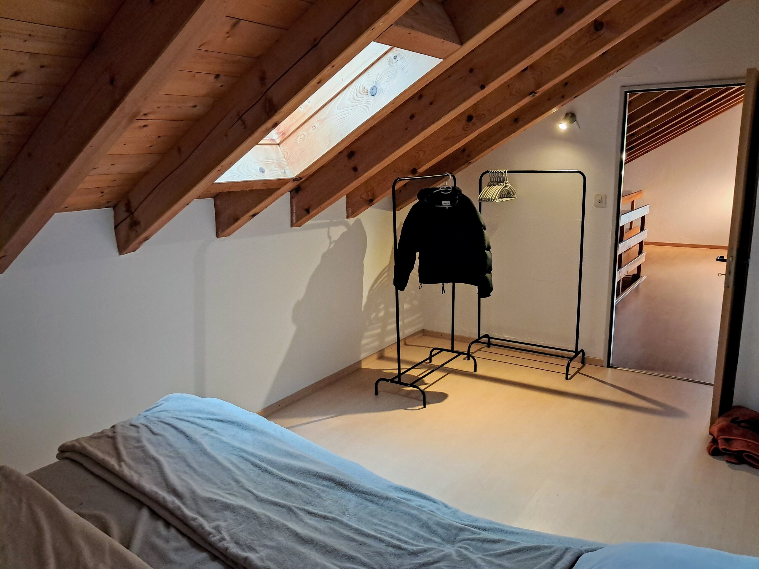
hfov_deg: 65.3
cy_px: 284
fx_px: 592
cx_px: 380
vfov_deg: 51.4
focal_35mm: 27
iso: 500
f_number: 1.8
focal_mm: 4
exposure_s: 1/50
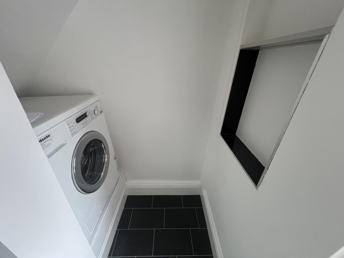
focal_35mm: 13
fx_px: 129
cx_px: 172
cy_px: 129
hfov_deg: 106.2
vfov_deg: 89.9
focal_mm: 1.57
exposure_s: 1/93
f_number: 1.8
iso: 250
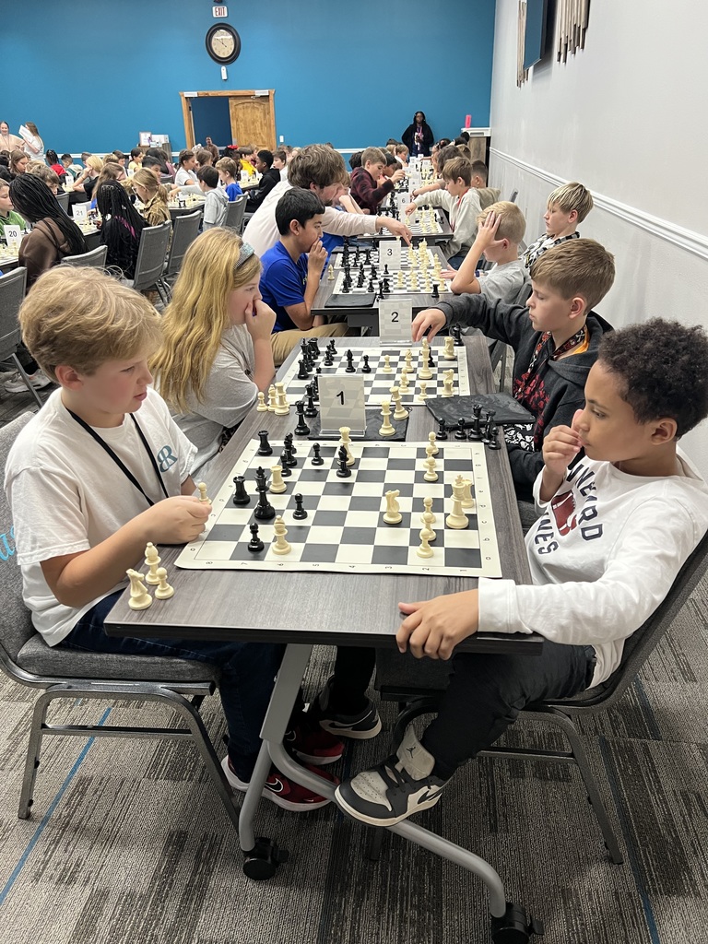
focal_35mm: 26
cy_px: 472
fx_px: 709
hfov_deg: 53.1
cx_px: 354
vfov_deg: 67.3
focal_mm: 5.7
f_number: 1.5
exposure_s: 1/60
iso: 250
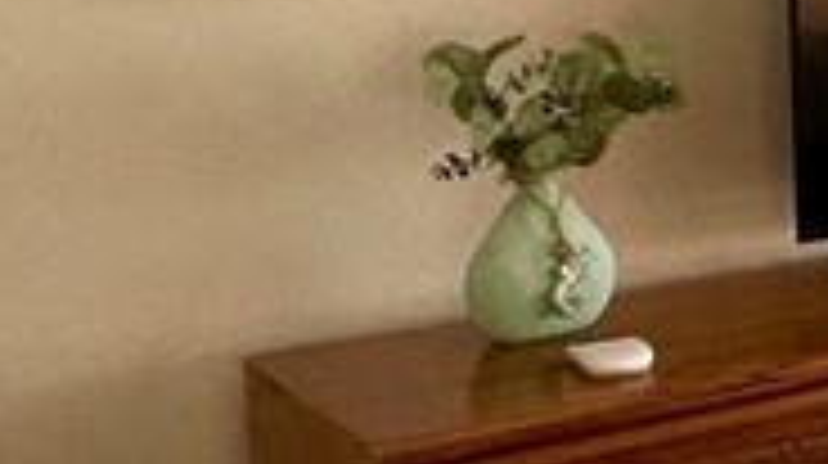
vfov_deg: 14.0
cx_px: 1894
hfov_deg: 15.7
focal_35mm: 85
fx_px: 1864
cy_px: 0
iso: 125
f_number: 2.2
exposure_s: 1/120
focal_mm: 2.22
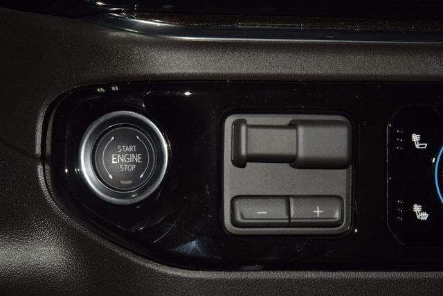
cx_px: 222
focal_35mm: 105
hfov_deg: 19.5
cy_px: 148
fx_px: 1292
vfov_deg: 13.0
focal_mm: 70
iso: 100
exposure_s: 1/125
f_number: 8
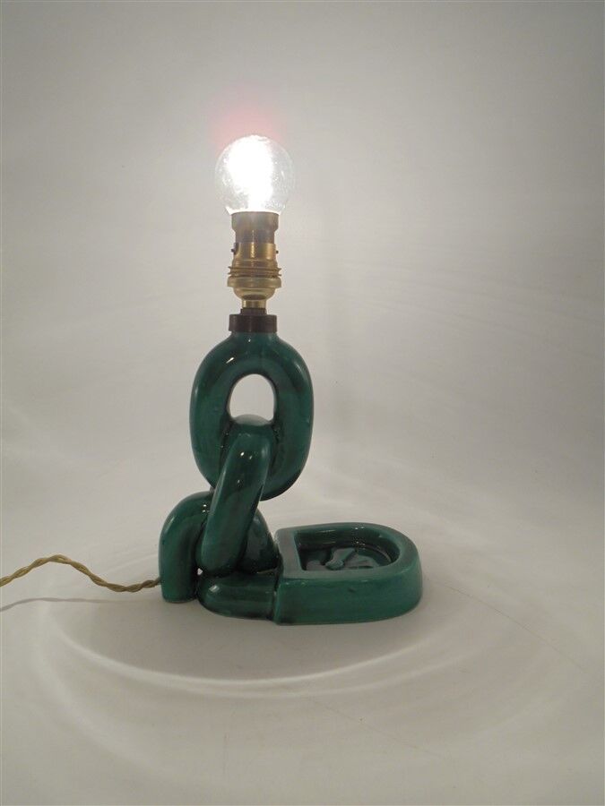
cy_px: 403
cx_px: 302
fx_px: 676
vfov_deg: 61.7
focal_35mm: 29
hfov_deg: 48.2
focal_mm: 5.3
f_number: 3.7
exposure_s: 1/30
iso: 100
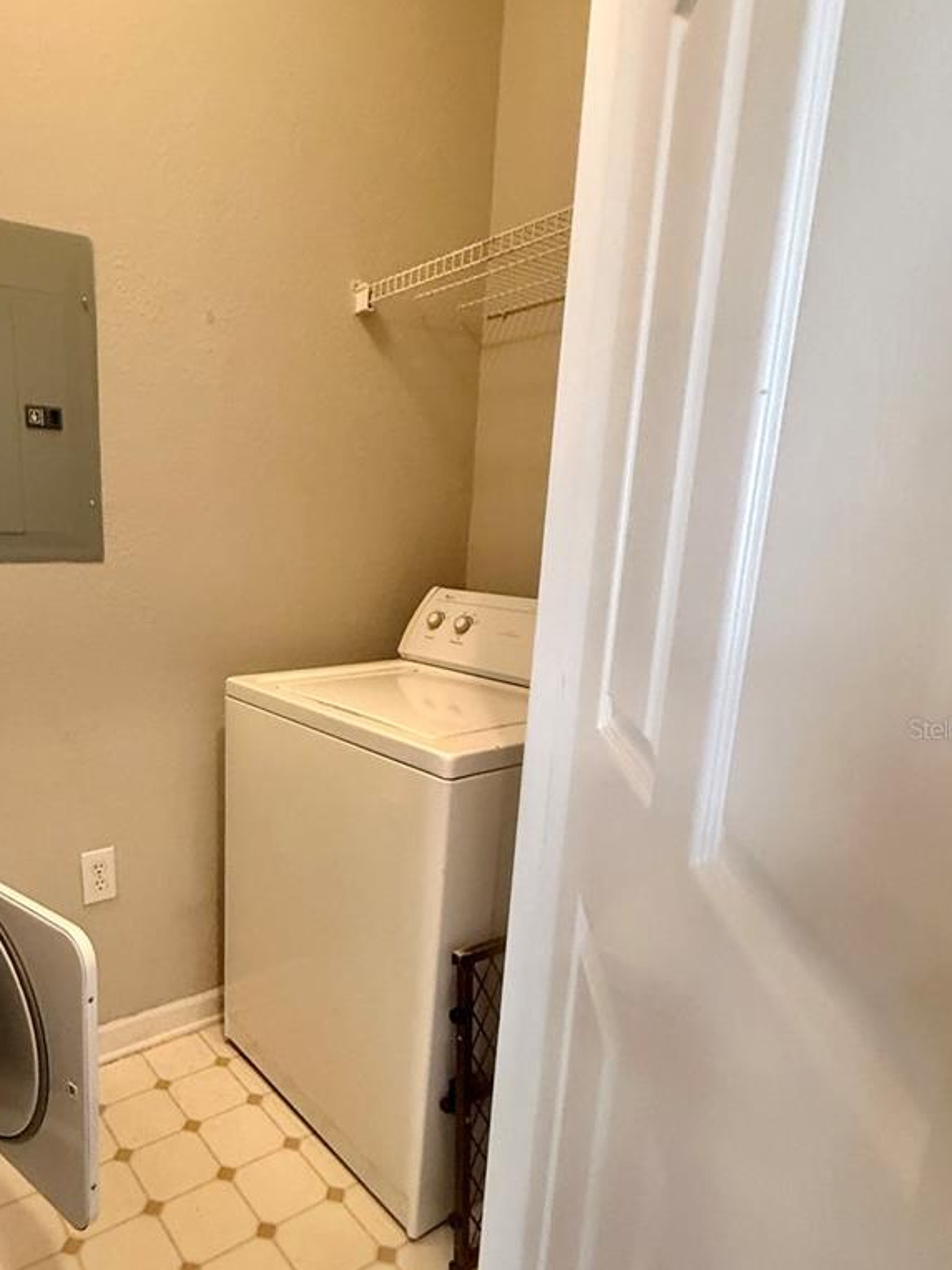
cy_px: 728
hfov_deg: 58.9
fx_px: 807
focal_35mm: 22
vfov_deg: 75.9
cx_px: 279
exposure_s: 1/60
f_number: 2.2
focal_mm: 2.22
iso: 640
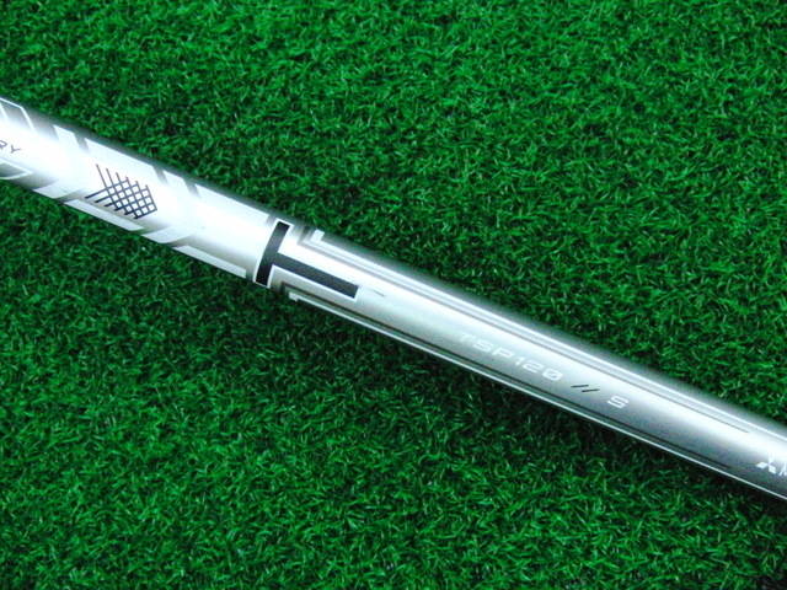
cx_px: 394
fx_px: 841
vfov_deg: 38.7
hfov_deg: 50.1
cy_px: 295
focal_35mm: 37
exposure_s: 1/320
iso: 3200
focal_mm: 6.42
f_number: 3.6
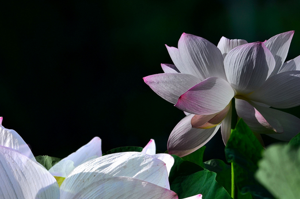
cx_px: 136
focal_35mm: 668
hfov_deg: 3.1
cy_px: 140
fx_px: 5555
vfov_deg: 2.0
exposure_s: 1/400
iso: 200
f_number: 8
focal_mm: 290
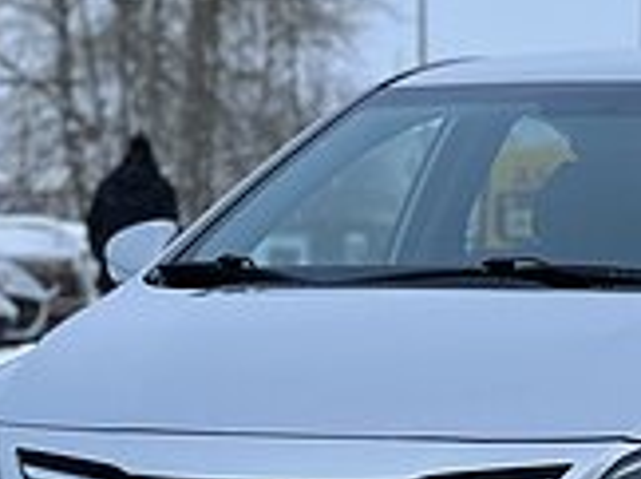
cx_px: 594
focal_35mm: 260
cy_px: 277
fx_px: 4807
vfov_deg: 5.7
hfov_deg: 7.6
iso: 25
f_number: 2.8
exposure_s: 1/121
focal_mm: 9
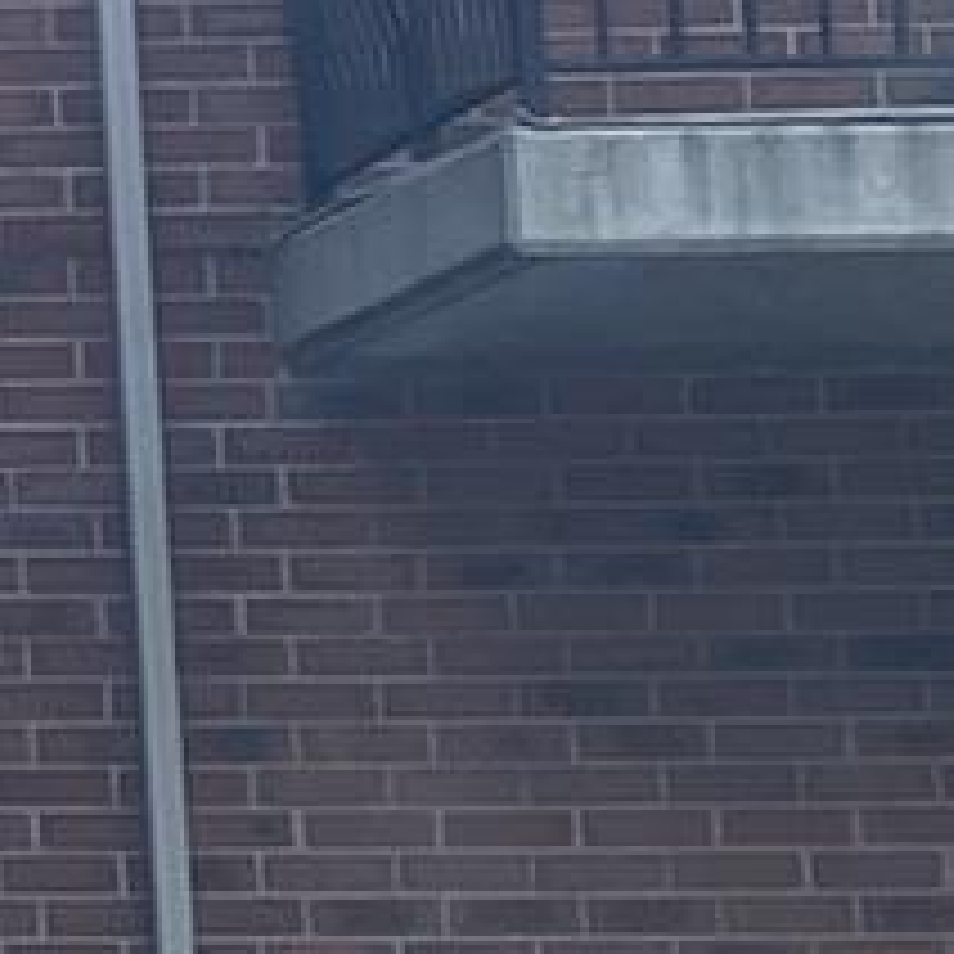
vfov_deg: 7.8
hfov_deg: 7.2
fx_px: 6922
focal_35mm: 222
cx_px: -1732
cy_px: -162
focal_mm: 4.25
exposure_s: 1/1272
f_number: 1.8
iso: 32
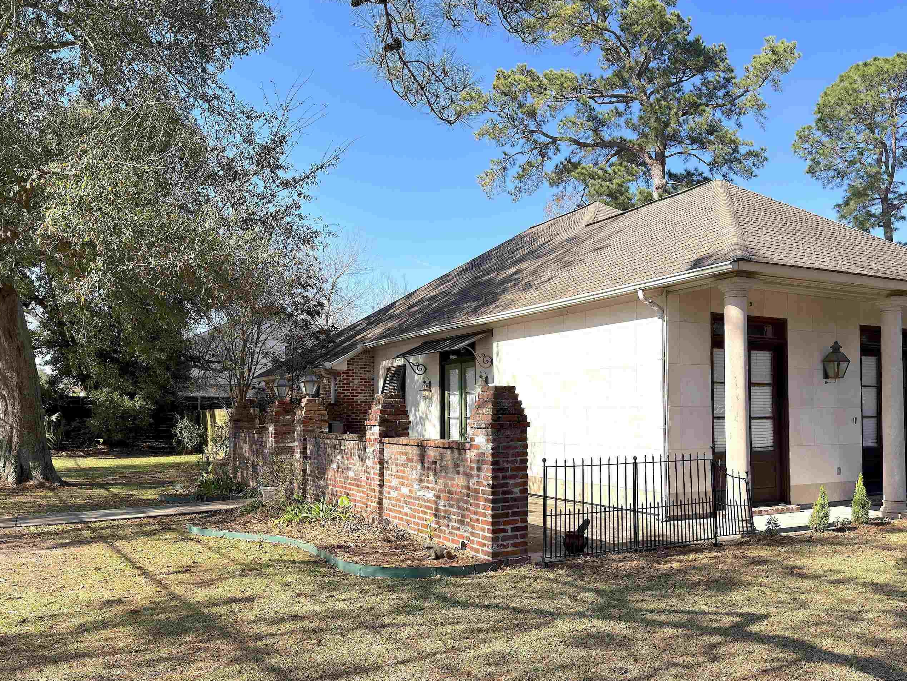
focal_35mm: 29
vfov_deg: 48.1
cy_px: 380
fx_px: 760
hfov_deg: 61.5
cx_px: 497
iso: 100
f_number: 1.78
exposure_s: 1/3135
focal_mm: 6.76
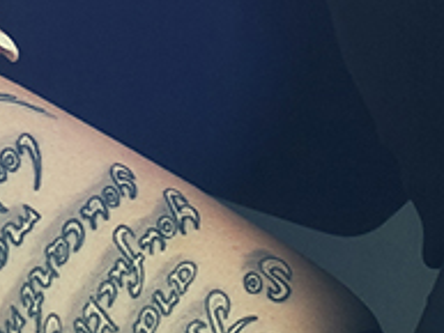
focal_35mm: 596
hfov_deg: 3.3
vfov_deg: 2.5
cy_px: 41
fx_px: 7649
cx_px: 122
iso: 200
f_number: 7.1
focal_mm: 50
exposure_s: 1/500
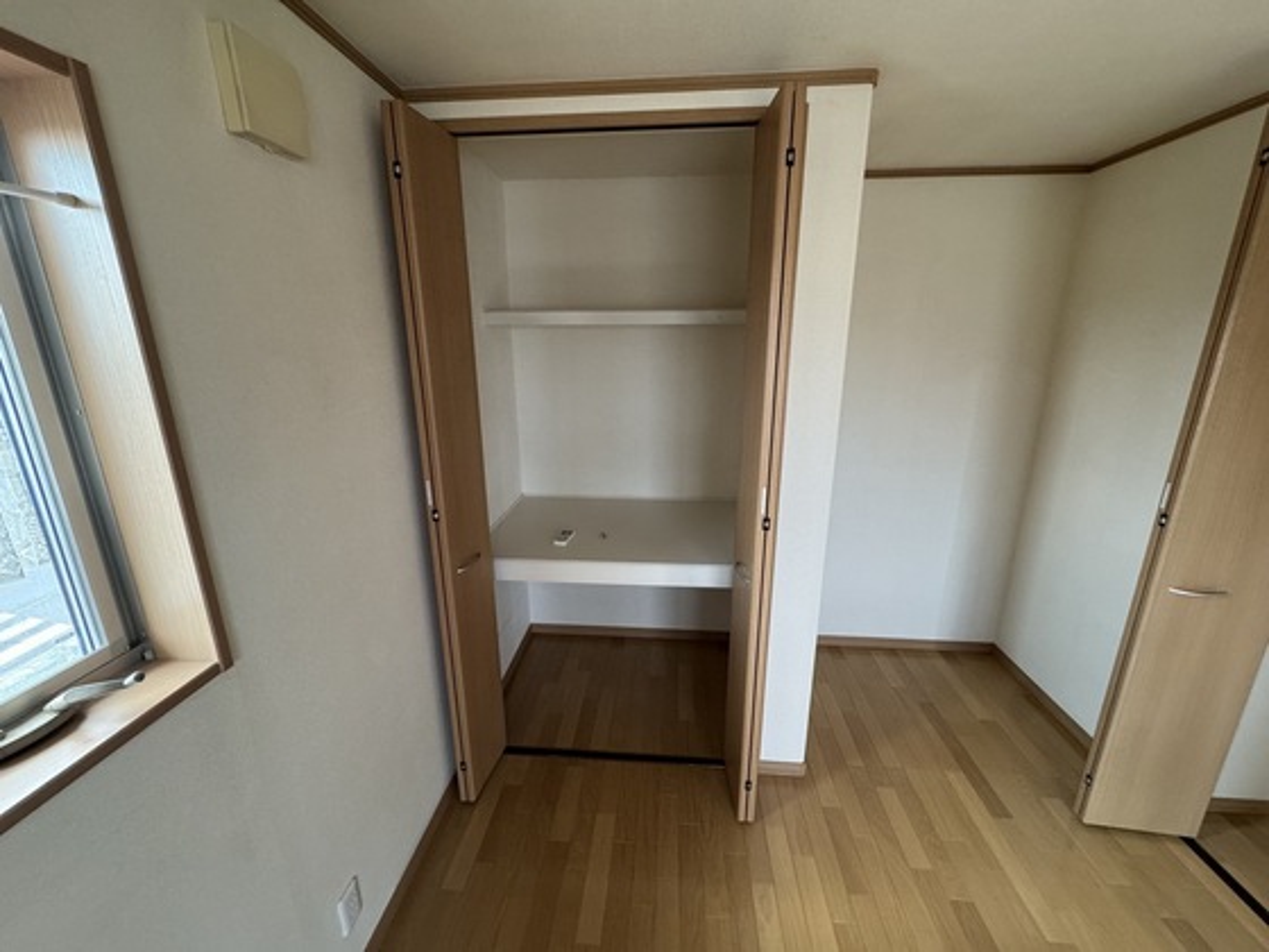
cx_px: 634
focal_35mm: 14
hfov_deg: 102.1
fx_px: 513
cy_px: 476
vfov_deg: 85.7
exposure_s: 1/60
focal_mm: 2.22
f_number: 2.2
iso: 250
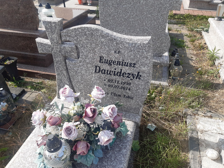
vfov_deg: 53.1
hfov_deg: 67.3
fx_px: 168
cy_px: 84
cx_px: 112
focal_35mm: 26
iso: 40
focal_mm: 3.92
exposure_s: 1/1101
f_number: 1.7
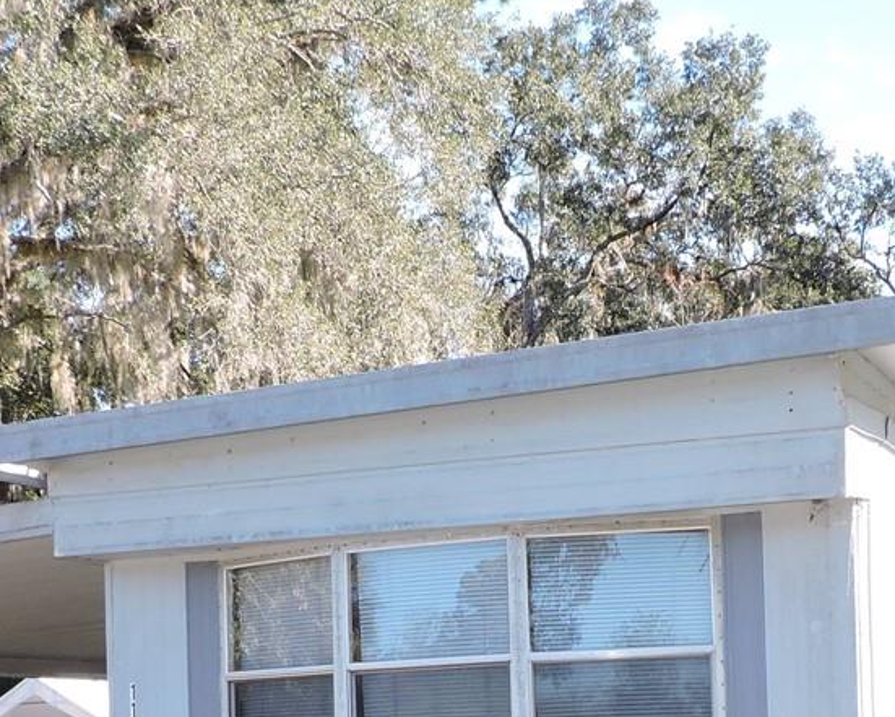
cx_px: 520
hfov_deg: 27.9
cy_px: 777
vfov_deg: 21.4
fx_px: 1802
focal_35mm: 68
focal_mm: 4.3
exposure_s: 1/400
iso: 180
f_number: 3
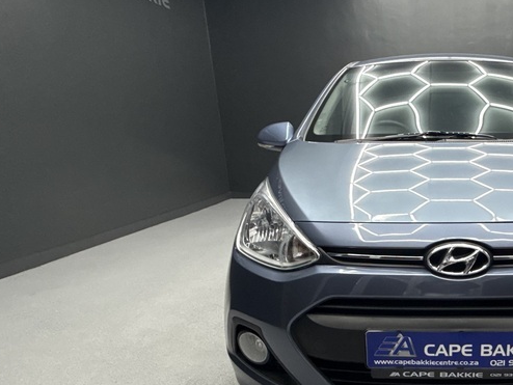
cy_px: 260
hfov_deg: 55.7
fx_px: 430
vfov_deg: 47.4
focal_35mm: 29
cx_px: 433
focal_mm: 2.22
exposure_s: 1/100
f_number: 2.2
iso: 200
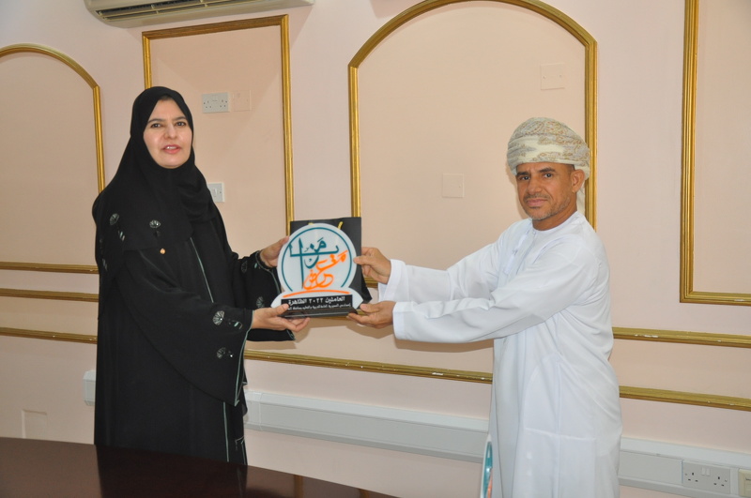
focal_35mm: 42
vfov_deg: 31.8
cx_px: 376
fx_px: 875
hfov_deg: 46.5
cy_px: 249
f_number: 4
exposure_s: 1/60
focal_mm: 28
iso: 800
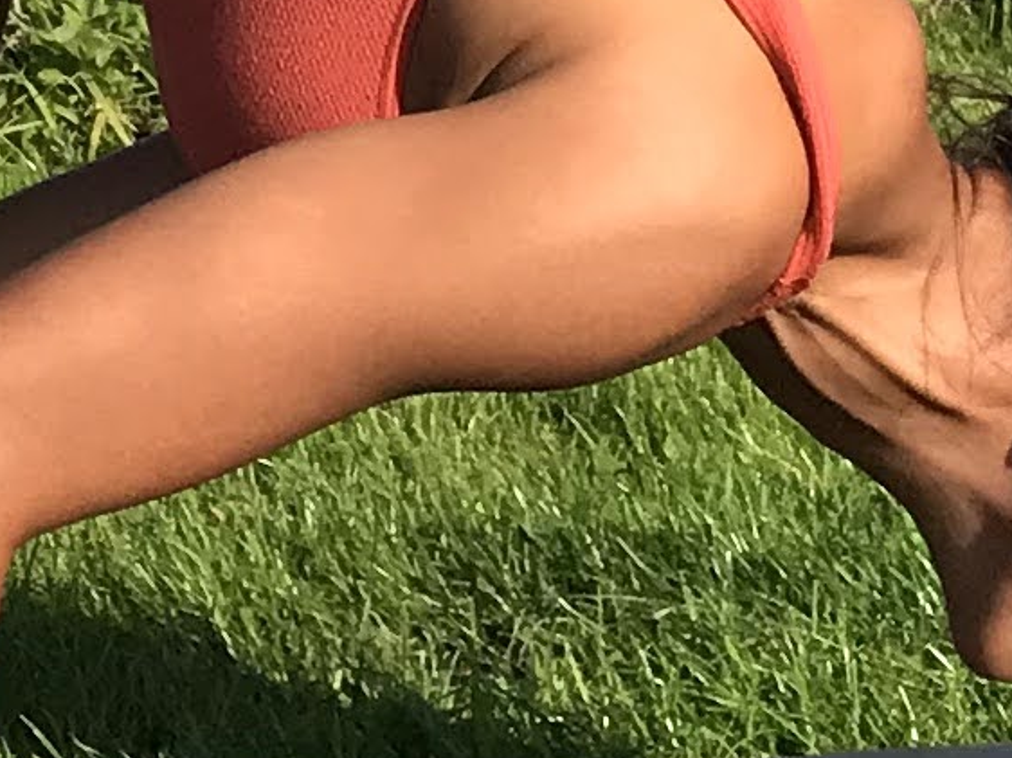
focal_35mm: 201
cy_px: -616
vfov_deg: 7.2
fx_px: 5874
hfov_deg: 9.6
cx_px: -510
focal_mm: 3.99
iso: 20
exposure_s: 1/1953
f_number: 1.8
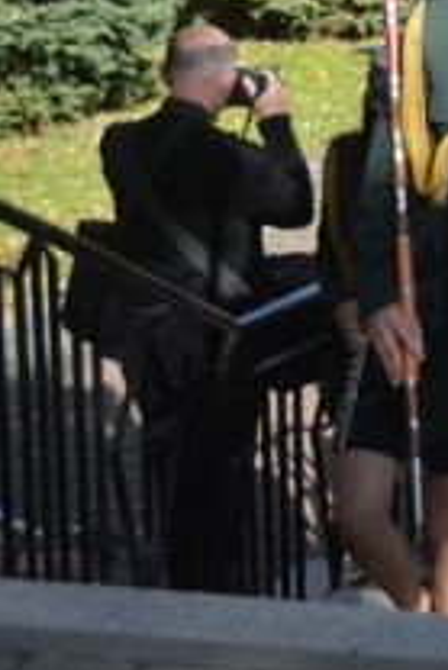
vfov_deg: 13.4
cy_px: 45
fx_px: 2822
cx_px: 756
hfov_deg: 8.8
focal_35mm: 151
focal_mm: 35
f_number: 4.5
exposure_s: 1/1250
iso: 400
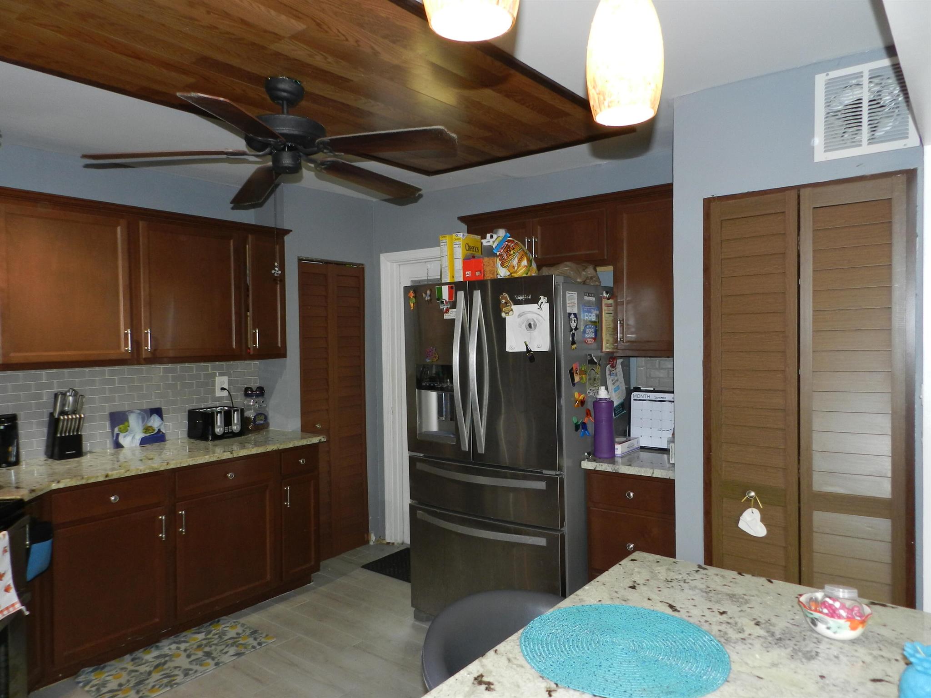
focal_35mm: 23
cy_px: 349
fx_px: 619
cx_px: 466
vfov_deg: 58.9
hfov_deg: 73.9
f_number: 3.4
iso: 200
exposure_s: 1/30
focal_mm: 4
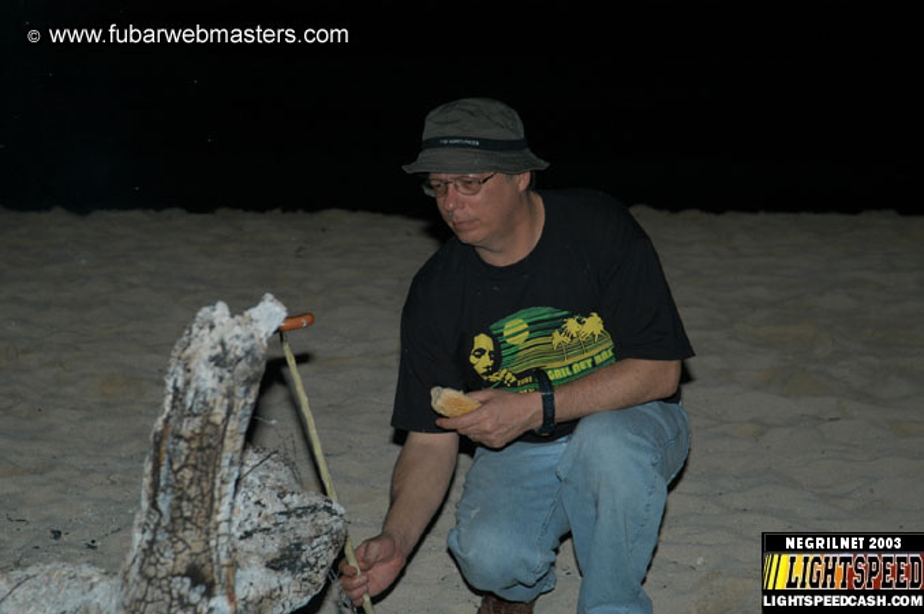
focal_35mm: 128
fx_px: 3269
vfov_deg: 10.7
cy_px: 307
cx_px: 462
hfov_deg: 16.1
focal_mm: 85
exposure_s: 1/60
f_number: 5
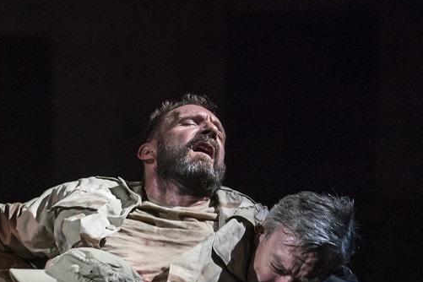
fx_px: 4864
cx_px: 65
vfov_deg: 3.3
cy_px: 328
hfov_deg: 5.0
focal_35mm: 414
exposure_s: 1/160
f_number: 4.5
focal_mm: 173
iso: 4000
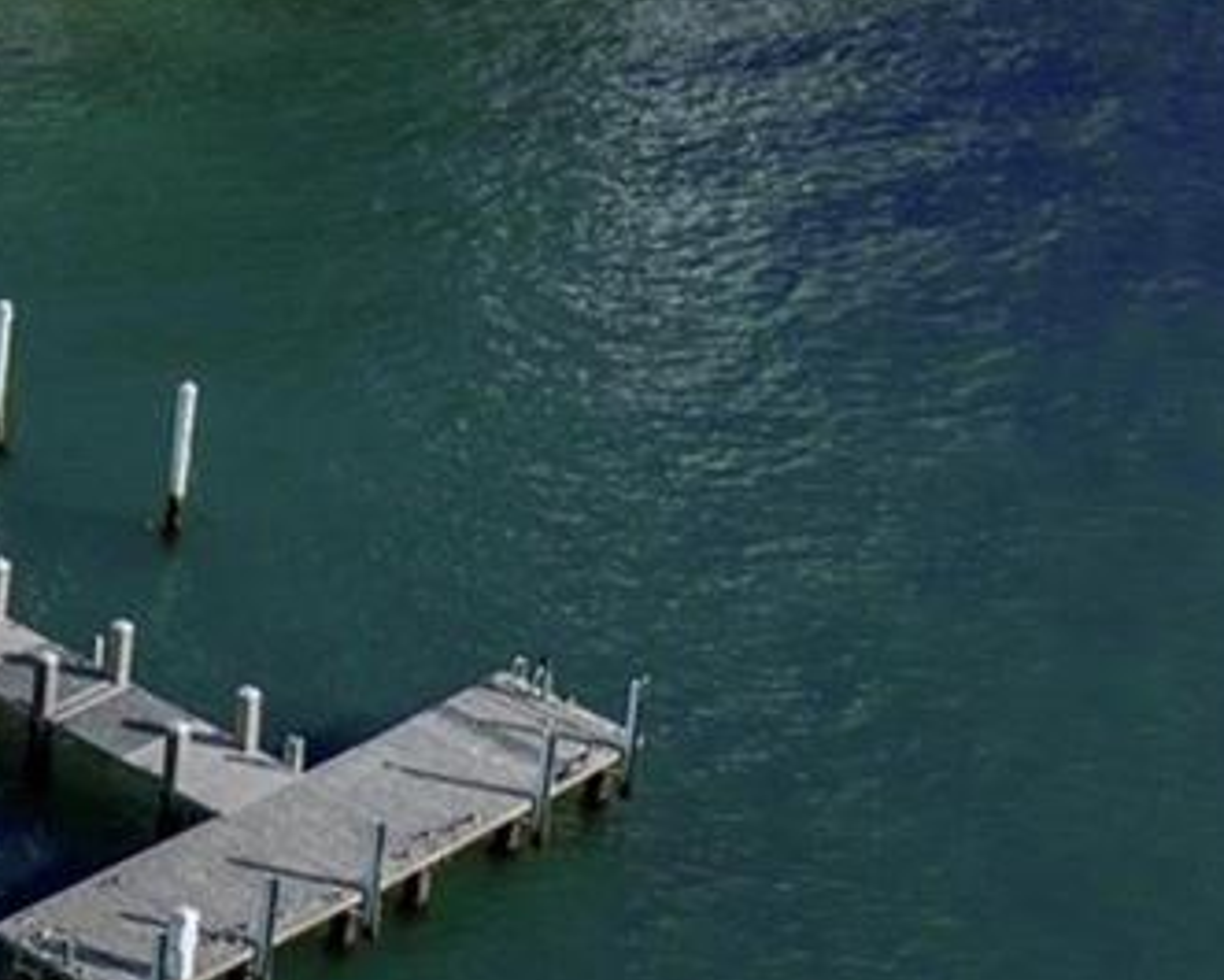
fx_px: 4095
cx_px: -1387
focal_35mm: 113
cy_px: -592
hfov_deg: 13.8
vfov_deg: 12.8
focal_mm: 12.29
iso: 110
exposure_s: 1/6400
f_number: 2.8
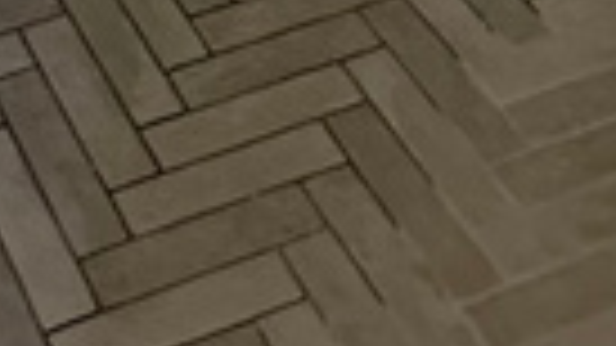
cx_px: 36
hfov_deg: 18.4
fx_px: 1862
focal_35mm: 114
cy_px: -980
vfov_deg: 7.7
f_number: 2.2
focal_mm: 2.22
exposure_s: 1/60
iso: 500
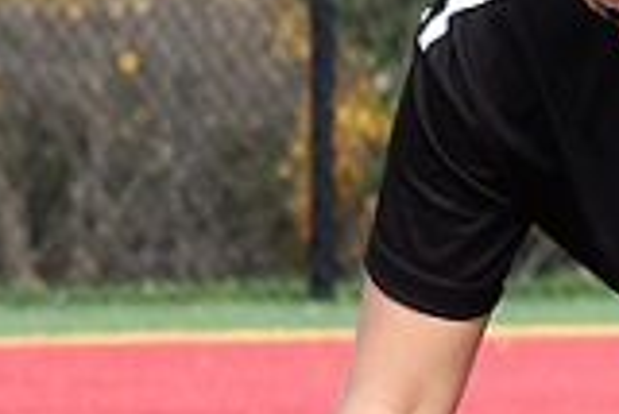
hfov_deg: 2.2
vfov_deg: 1.5
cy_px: 847
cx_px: 1199
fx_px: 16073
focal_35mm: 934
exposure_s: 1/1000
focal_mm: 105
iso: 1100
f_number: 10
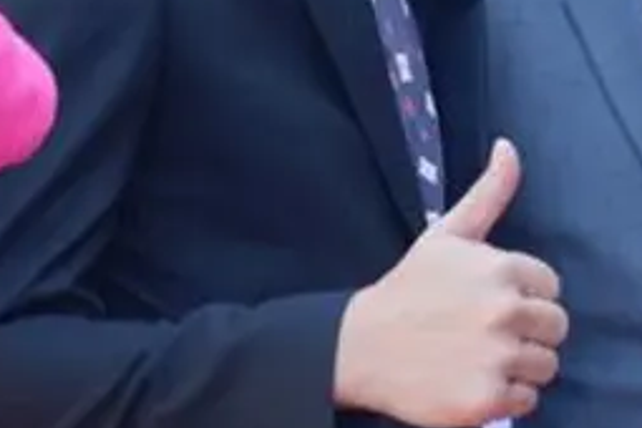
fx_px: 4084
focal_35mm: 229
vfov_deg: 6.0
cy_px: -55
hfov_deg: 8.9
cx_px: 702
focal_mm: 50
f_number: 4.5
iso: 400
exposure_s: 1/170
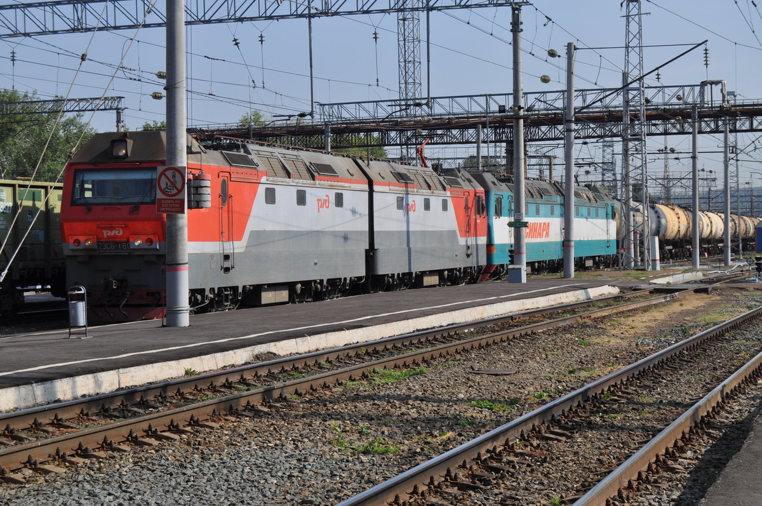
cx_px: 381
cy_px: 253
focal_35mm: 82
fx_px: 1744
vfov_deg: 16.5
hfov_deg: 24.6
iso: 200
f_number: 10
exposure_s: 1/400
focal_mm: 55
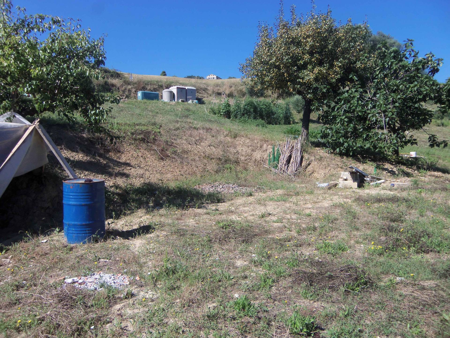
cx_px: 225
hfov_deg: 63.4
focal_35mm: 28
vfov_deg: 49.7
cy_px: 169
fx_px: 364
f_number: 10.8
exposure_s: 1/80
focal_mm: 5.1
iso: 64
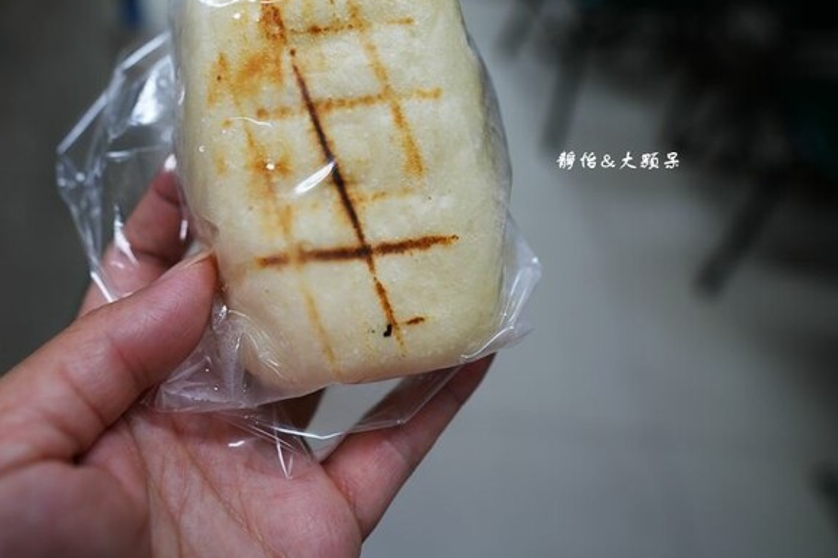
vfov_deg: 49.7
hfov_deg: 70.4
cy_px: 157
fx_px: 582
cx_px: 318
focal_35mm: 25
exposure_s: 1/30
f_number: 2.8
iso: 200
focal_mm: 17
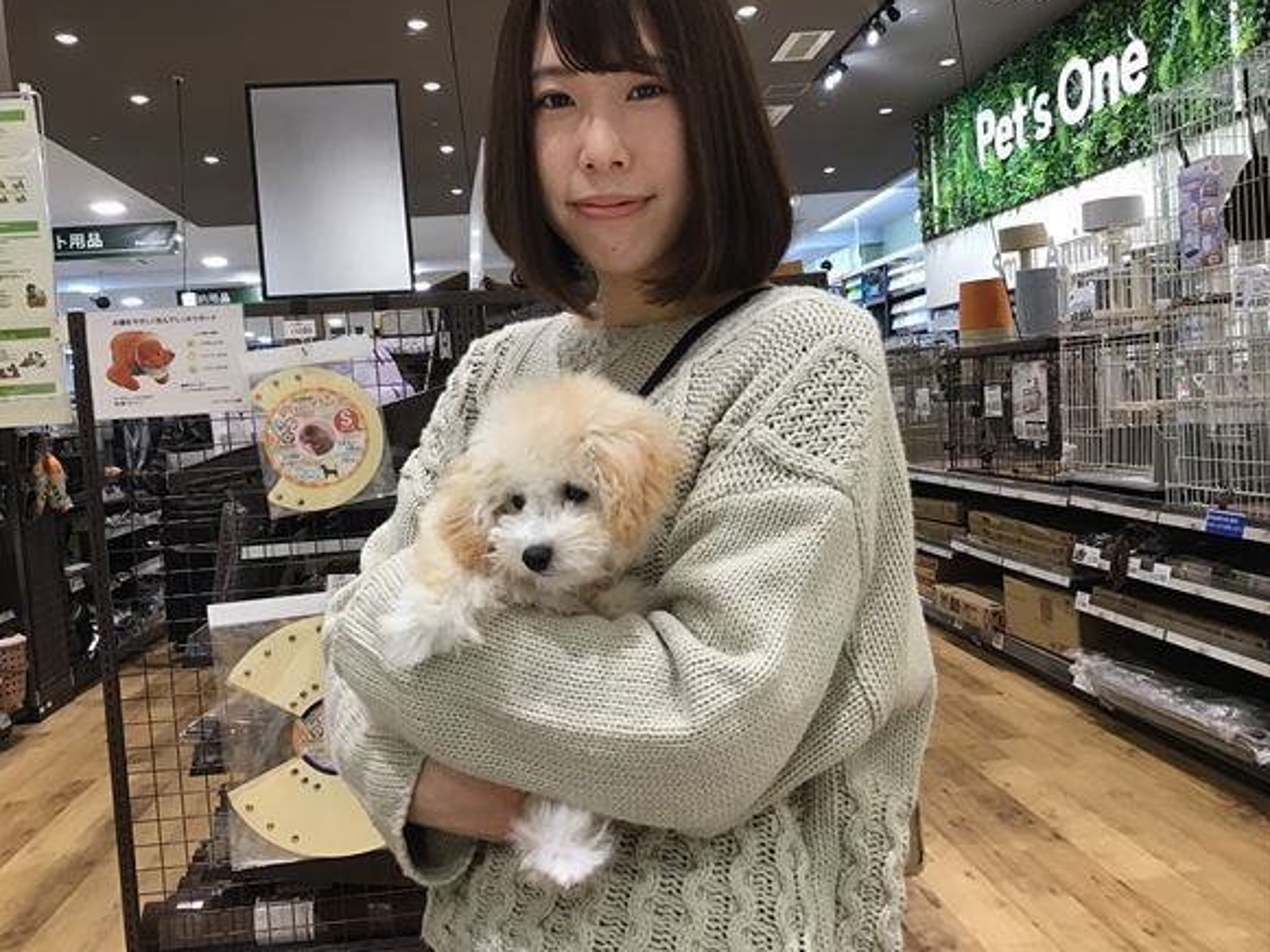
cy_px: 465
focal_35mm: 32
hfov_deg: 56.8
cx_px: 621
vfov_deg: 44.2
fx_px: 1174
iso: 50
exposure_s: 1/30
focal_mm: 3.3
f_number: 2.4
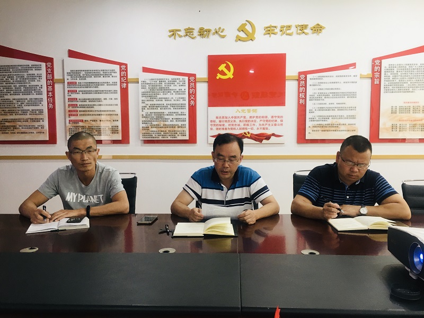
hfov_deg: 61.7
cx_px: 212
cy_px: 159
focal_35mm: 29
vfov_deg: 48.2
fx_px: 355
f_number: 2.2
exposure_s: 1/33
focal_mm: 4.15
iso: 100
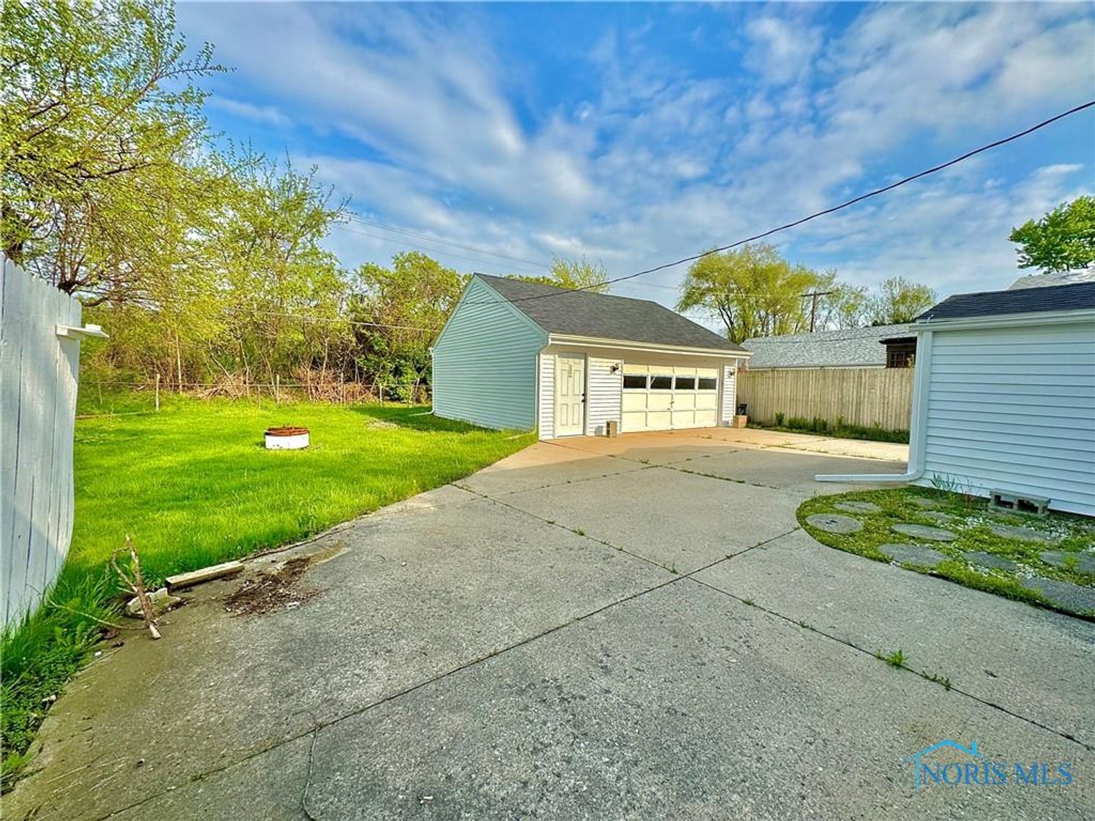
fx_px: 443
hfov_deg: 102.1
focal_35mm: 14
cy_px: 410
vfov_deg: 85.7
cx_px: 548
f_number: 2.2
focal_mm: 2.22
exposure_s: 1/1927
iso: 50
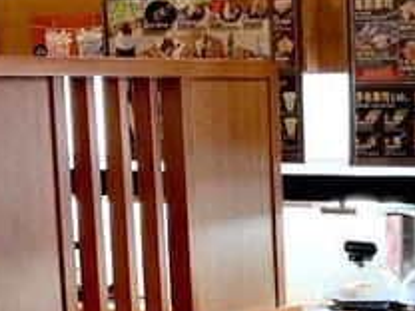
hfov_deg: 12.4
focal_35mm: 156
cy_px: 494
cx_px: 467
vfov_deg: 9.2
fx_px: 1870
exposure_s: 1/120
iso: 64
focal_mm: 3.95
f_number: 1.6
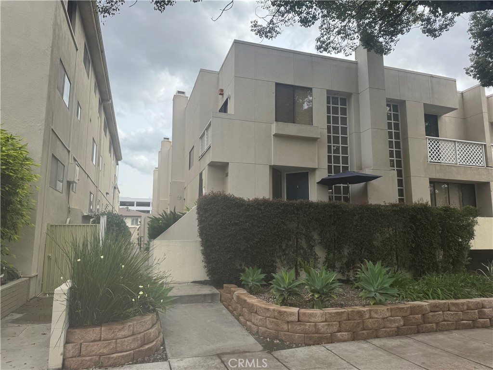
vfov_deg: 56.8
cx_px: 246
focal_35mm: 24
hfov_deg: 71.6
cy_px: 185
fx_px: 342
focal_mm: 6.76
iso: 80
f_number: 1.78
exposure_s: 1/1869
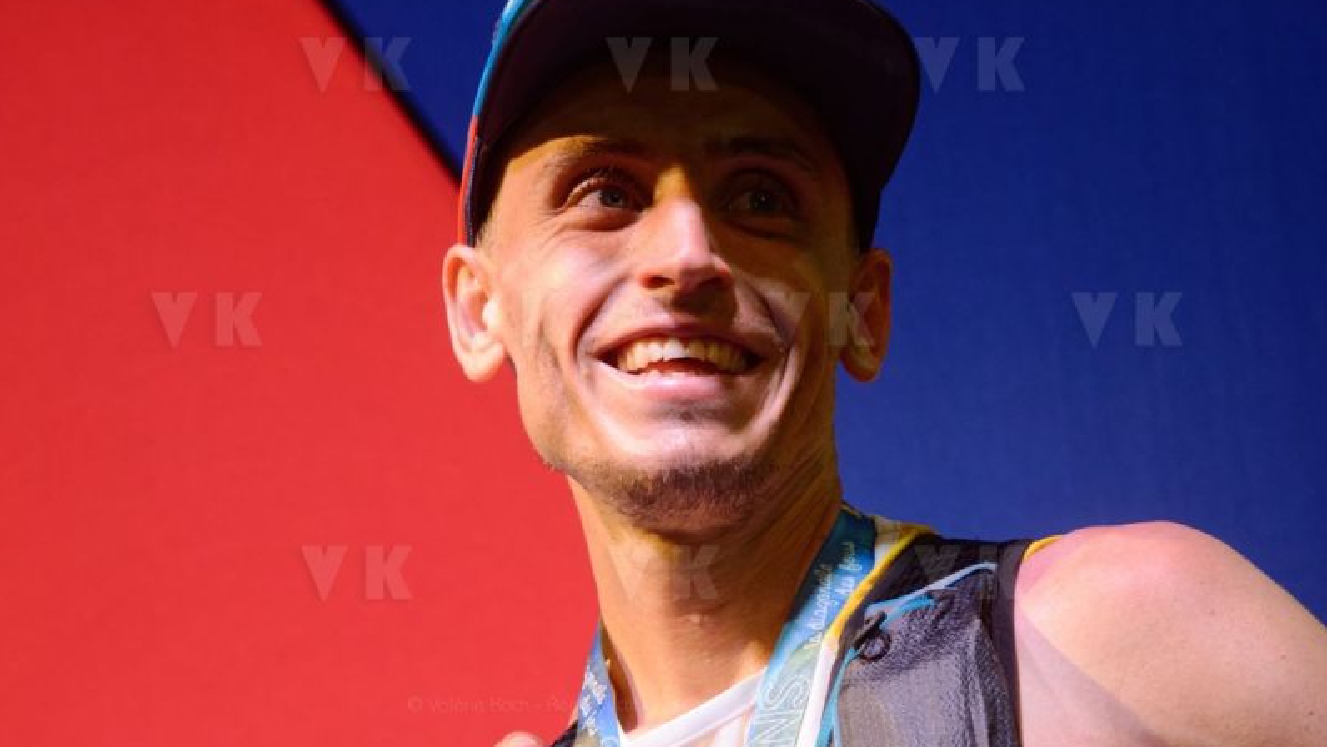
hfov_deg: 8.0
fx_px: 9431
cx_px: 662
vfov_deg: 4.5
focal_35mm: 268
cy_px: 370
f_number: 6.3
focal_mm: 170
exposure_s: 1/80
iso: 640
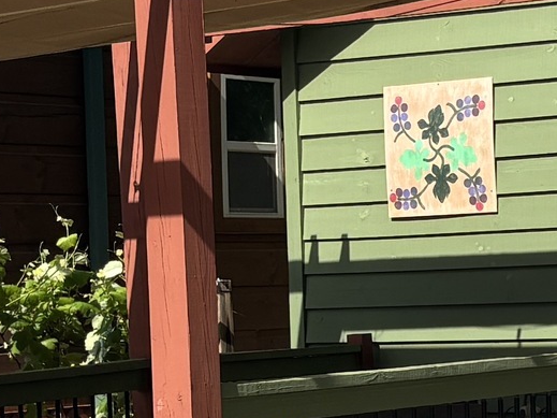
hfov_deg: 12.8
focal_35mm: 154
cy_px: 341
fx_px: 2477
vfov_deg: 9.6
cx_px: 465
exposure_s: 1/2288
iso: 50
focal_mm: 5.96
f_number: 1.6
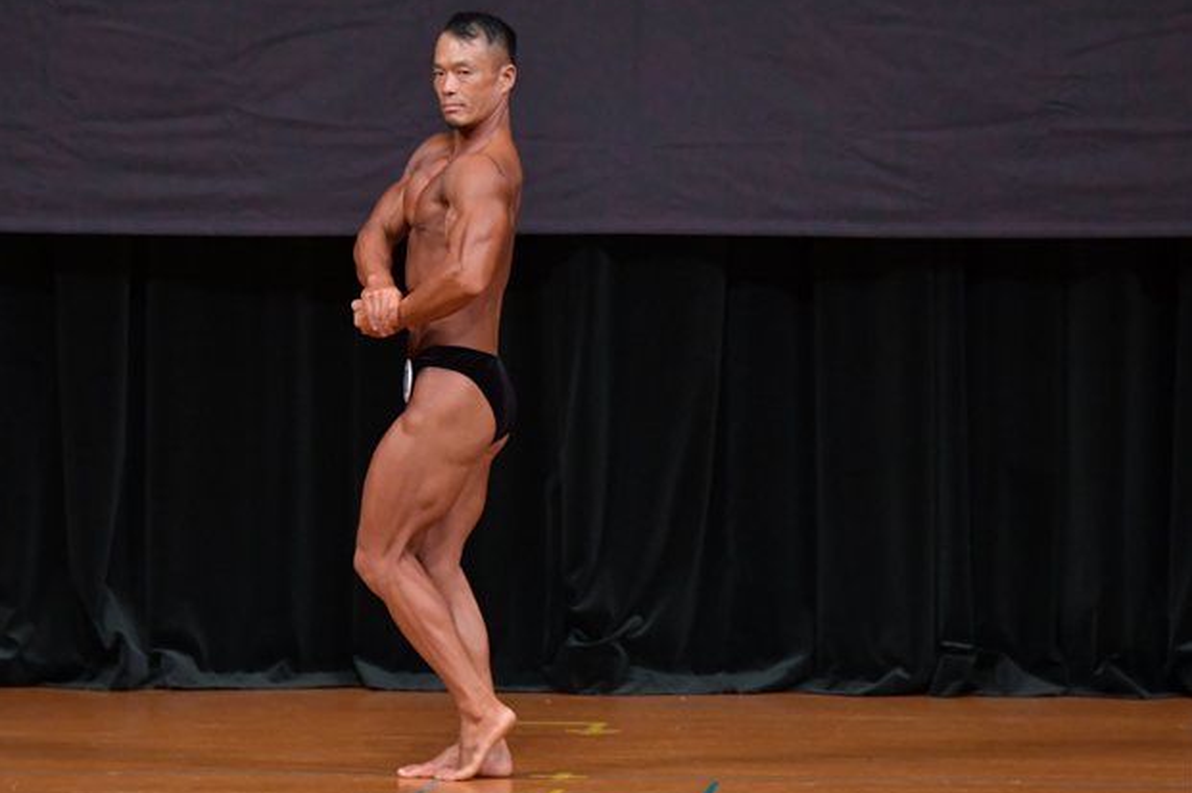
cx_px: 452
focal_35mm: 337
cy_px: 349
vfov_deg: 4.1
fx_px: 11149
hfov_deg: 6.1
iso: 4000
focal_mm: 180
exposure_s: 1/400
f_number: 5.6
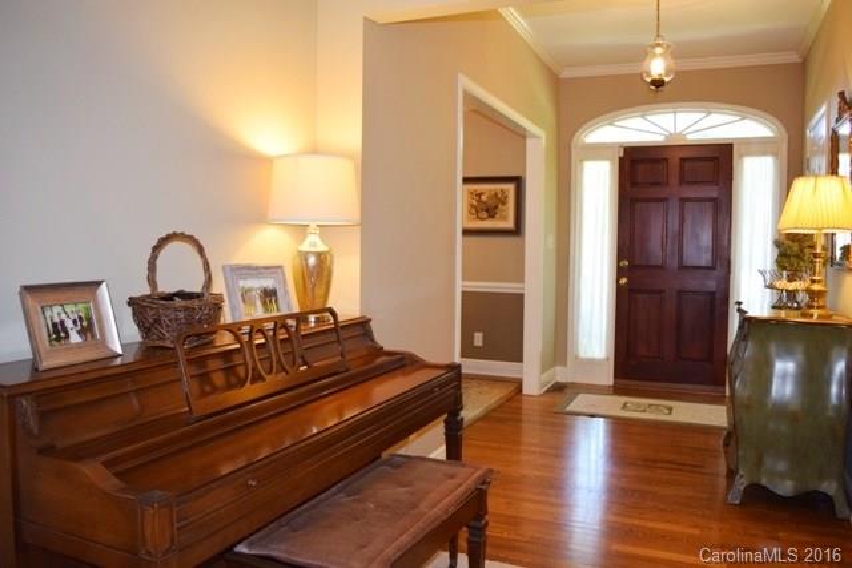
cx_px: 426
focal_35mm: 27
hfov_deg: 67.4
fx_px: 639
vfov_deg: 48.0
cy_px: 284
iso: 800
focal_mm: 18
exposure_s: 1/80
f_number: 4.5
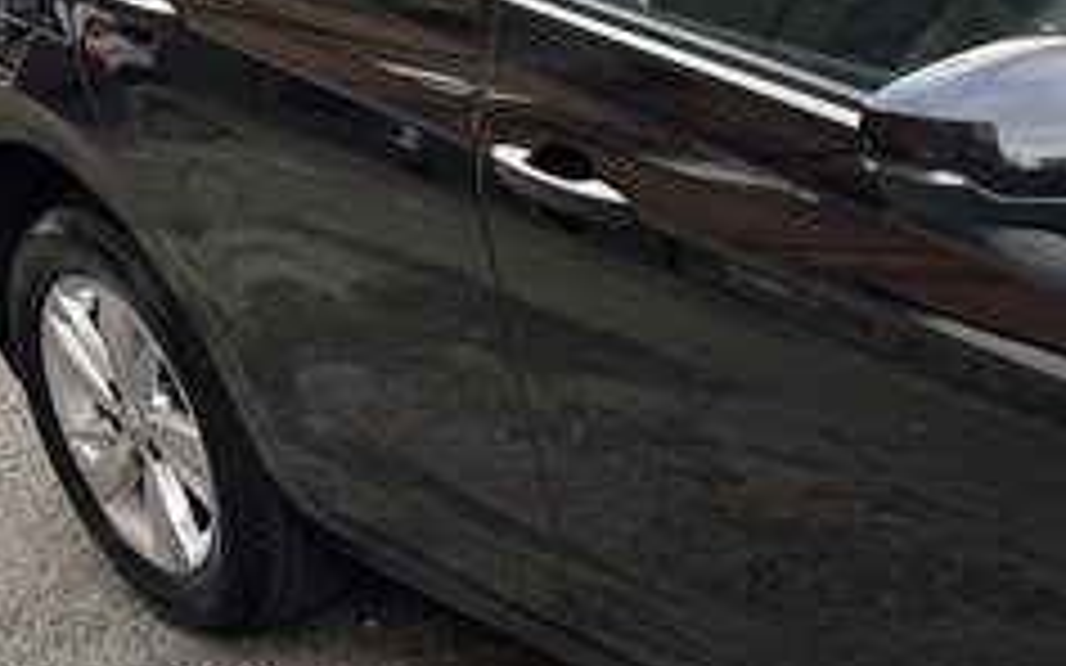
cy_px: 680
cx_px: 1502
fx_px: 2498
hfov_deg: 21.1
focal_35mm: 86
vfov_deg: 14.9
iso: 64
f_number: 1.78
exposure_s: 1/121
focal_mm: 6.76
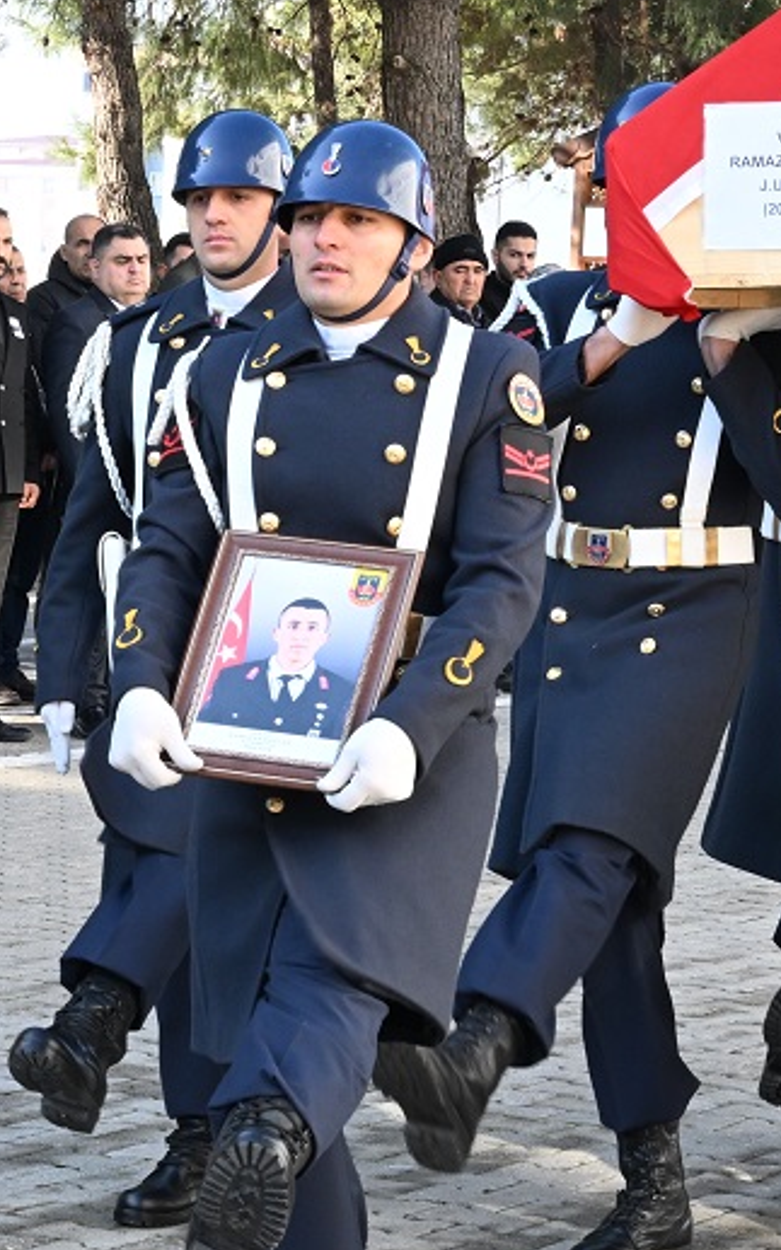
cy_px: 629
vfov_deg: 15.4
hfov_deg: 9.6
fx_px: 4633
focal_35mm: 136
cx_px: 58
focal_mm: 46
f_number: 14
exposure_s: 1/125
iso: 1000
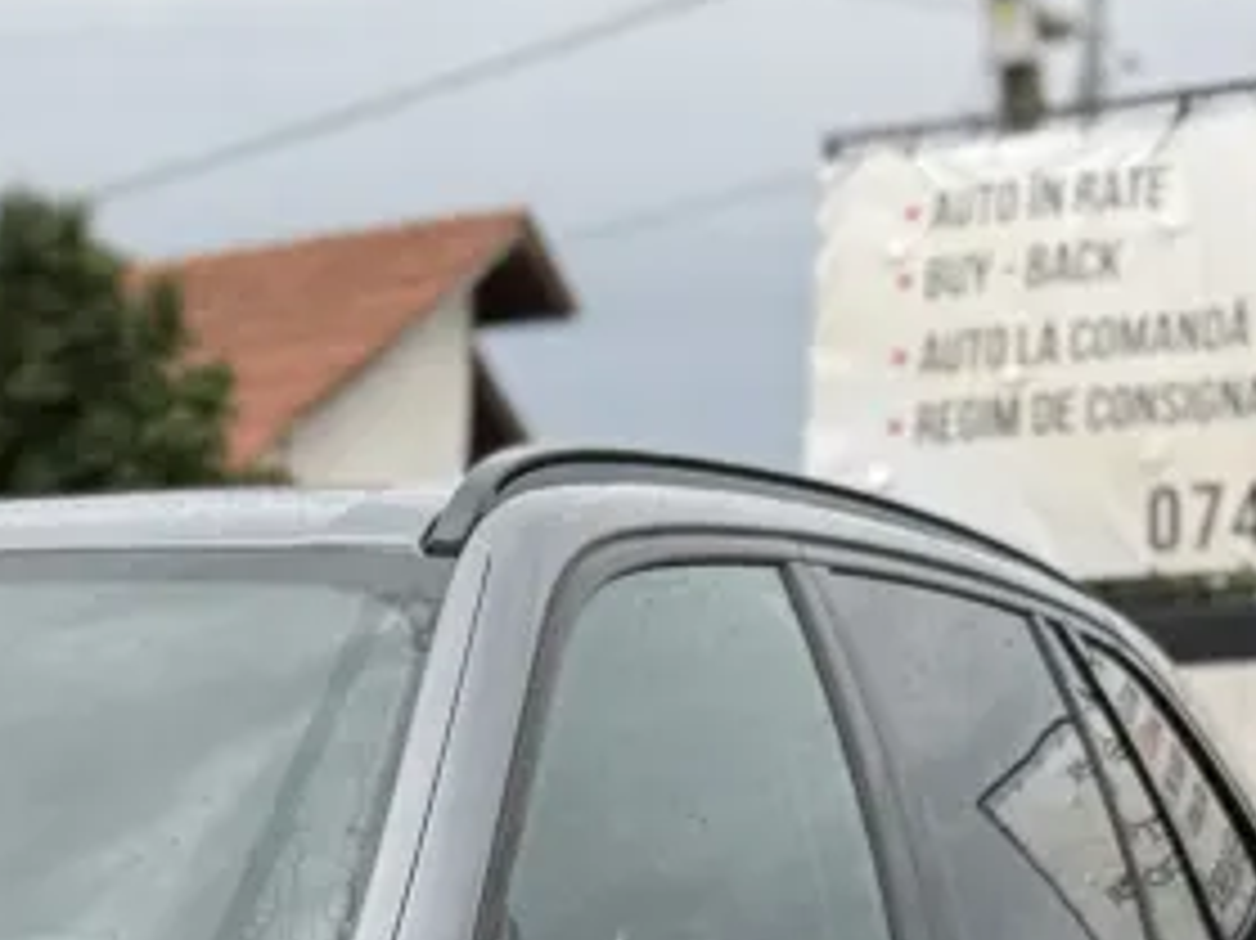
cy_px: 1678
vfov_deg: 11.2
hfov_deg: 14.4
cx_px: -824
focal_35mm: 124
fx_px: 4497
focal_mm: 6.76
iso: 80
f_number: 1.78
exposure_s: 1/840
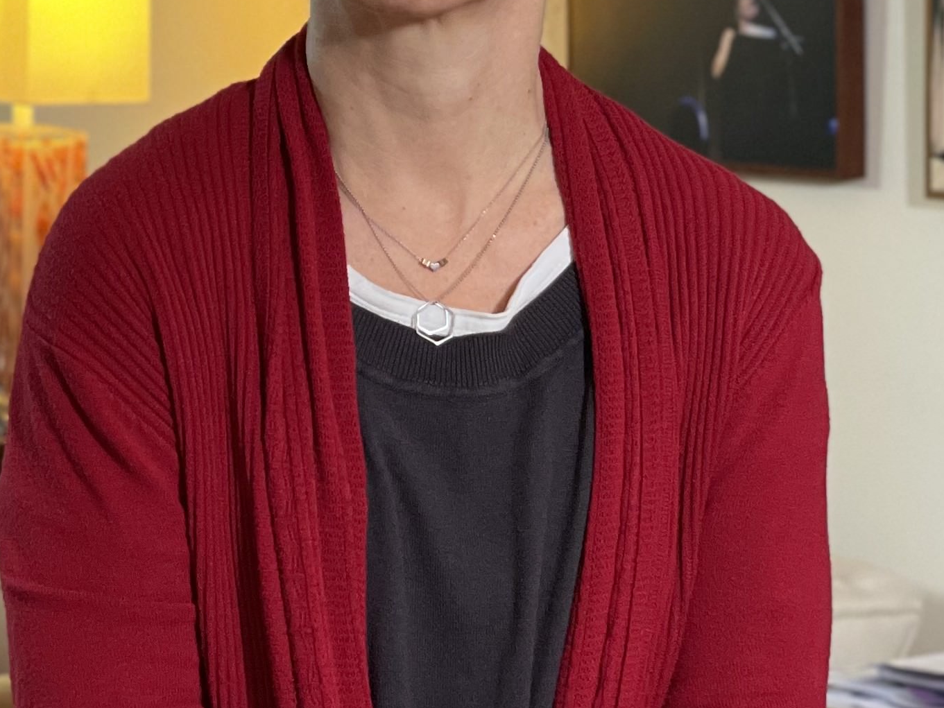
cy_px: 140
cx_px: 551
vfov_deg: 9.6
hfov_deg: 12.8
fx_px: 4200
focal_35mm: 154
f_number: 2
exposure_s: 1/50
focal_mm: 6
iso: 160
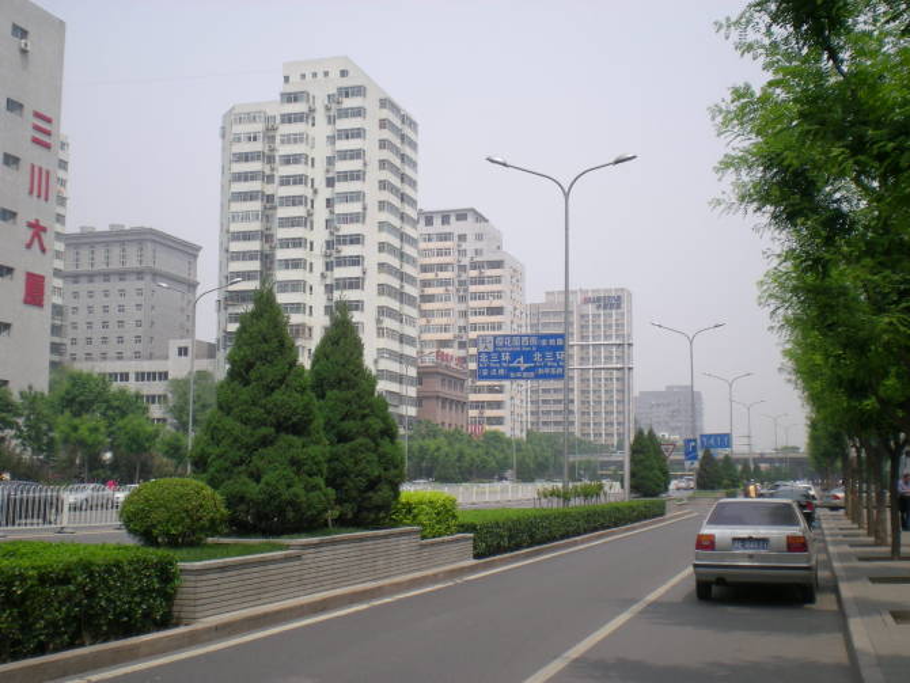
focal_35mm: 44
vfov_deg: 32.9
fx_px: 1157
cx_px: 455
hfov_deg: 42.9
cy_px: 342
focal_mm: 7.4
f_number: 4.9
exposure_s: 1/295
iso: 50
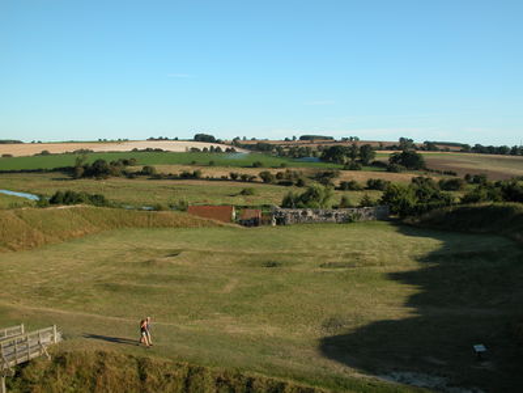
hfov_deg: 52.6
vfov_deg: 40.7
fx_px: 529
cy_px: 196
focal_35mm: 35
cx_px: 262
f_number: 5.6
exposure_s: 1/296
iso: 100
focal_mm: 8.9
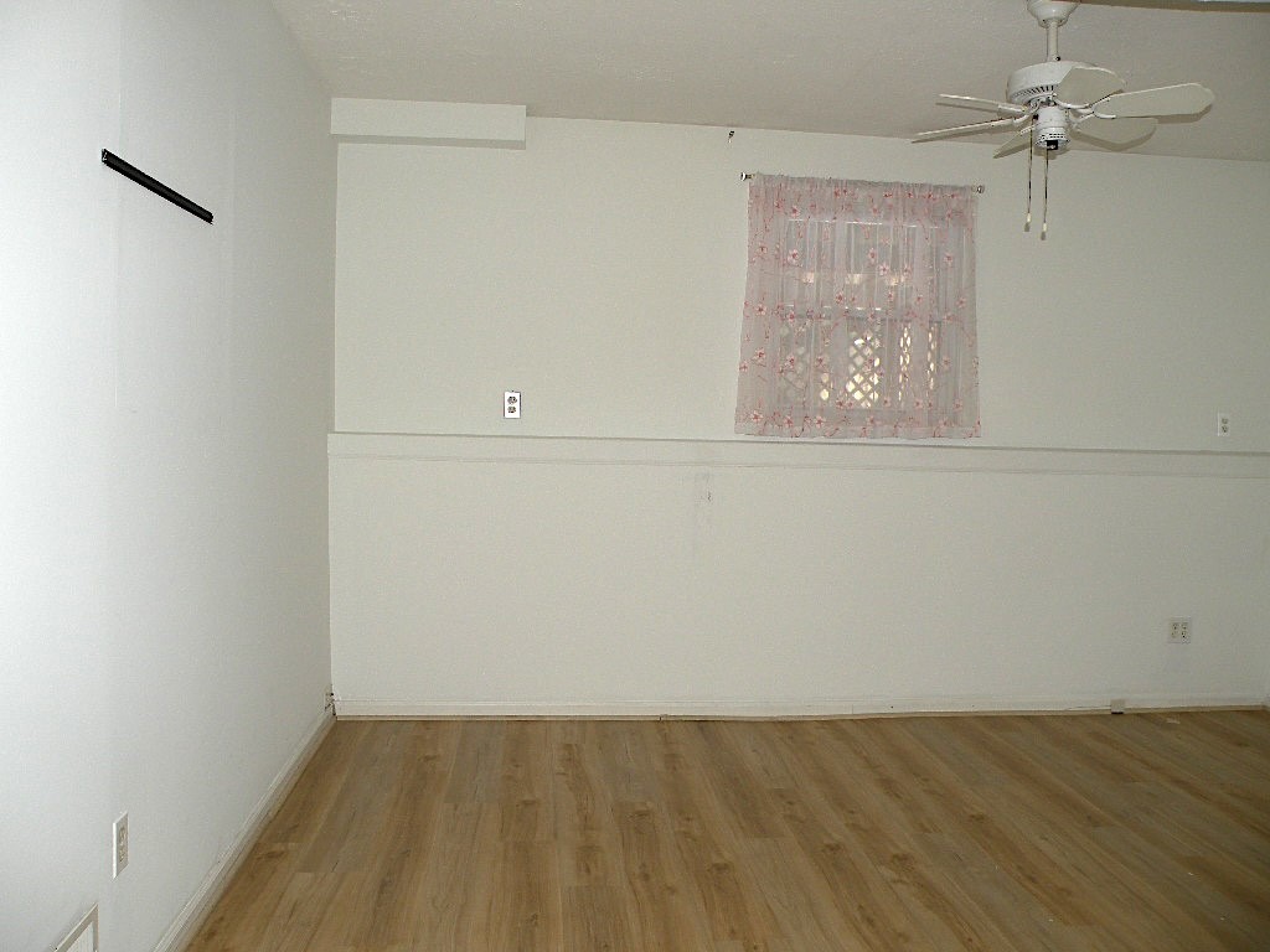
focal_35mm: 27
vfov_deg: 51.4
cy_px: 476
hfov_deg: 65.3
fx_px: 991
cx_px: 635
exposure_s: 1/30
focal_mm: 4.7
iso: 64
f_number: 2.8
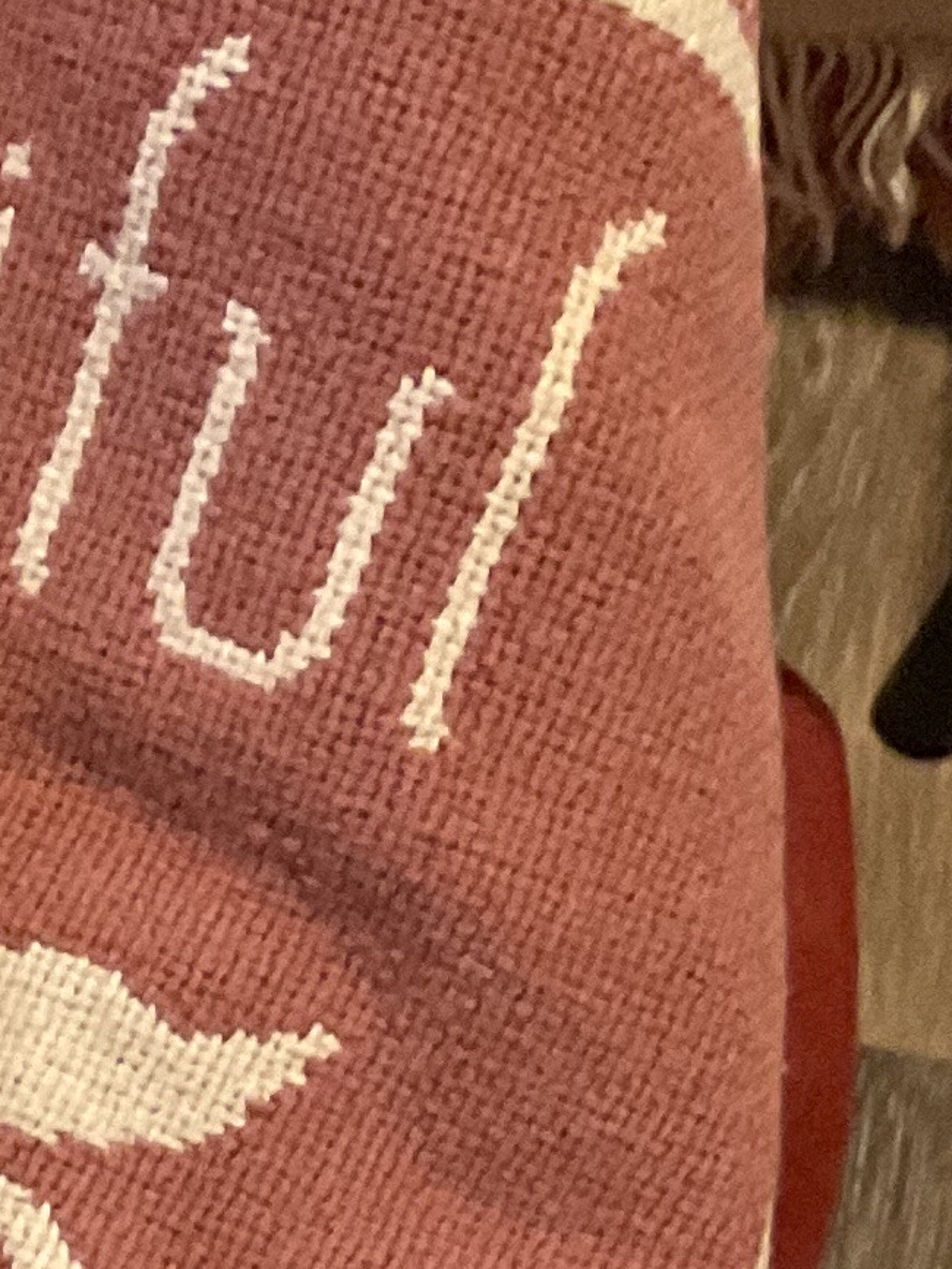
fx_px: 4948
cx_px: -1104
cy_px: 2705
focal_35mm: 135
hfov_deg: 10.0
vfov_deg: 12.5
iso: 320
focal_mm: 3
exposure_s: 1/40
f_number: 1.8
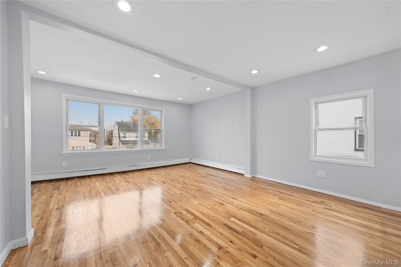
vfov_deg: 85.4
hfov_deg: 108.3
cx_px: 200
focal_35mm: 13
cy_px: 134
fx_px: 145
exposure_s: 1/13
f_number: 8
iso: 250
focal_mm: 13
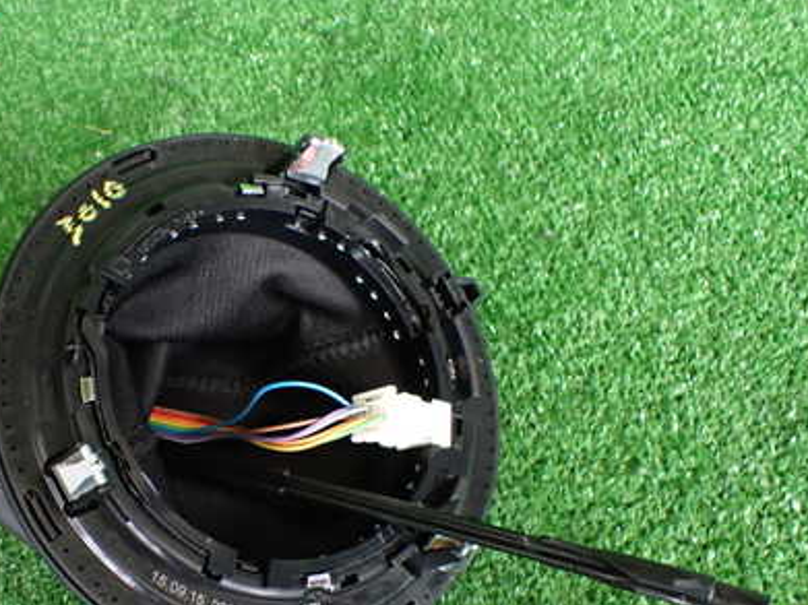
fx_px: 1073
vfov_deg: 31.0
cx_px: 225
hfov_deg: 40.3
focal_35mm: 46
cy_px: 444
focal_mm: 5.4
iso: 640
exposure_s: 1/125
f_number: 2.3
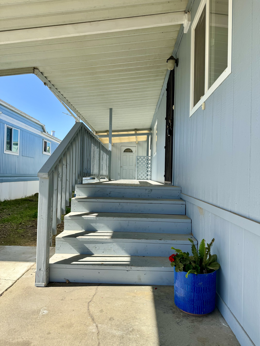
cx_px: 130
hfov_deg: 56.8
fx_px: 240
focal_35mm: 24
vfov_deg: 71.6
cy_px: 173
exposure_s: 1/2105
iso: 80
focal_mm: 6.76
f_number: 1.78
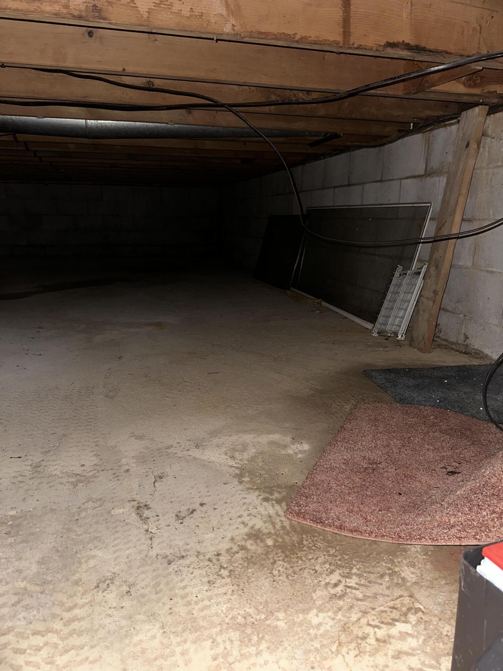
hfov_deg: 56.8
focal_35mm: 24
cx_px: 252
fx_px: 465
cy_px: 336
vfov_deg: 71.6
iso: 80
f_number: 1.78
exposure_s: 1/4
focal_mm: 6.86
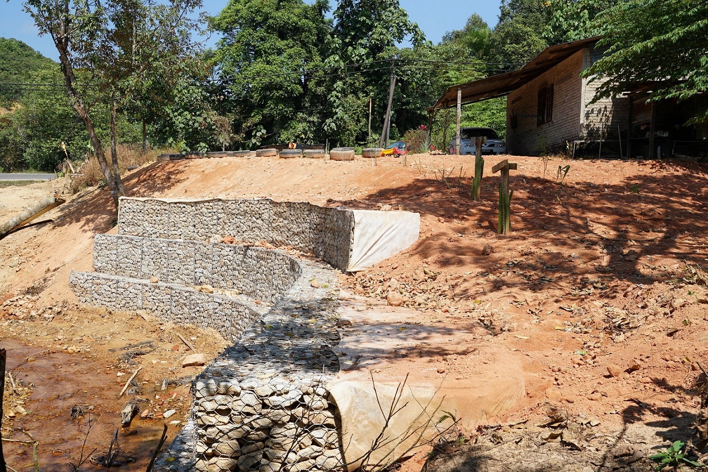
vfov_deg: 37.9
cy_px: 236
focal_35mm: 35
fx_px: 688
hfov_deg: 54.4
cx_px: 354
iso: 125
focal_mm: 35
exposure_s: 1/100
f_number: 13
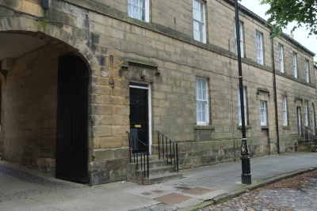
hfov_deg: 54.4
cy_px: 106
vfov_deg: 37.9
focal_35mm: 35
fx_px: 308
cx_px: 158
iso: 1000
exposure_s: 1/60
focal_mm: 23
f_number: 16
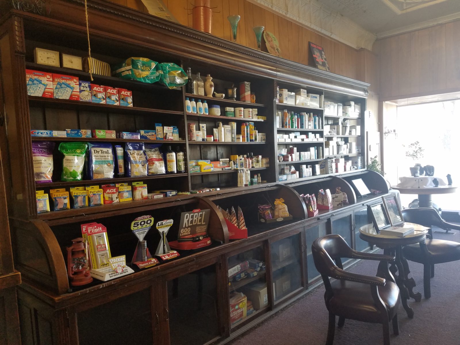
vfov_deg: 53.1
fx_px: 346
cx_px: 230
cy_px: 172
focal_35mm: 26
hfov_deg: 67.3
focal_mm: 4.2
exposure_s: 1/60
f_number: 1.7
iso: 80
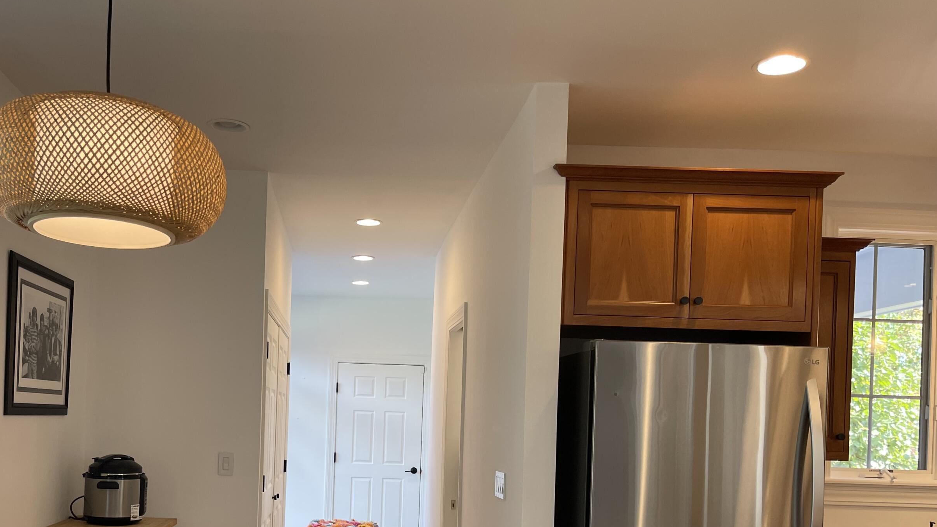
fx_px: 845
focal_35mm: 34
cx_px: 353
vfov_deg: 33.7
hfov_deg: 57.3
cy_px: 415
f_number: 1.6
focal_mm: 5.1
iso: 125
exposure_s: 1/120
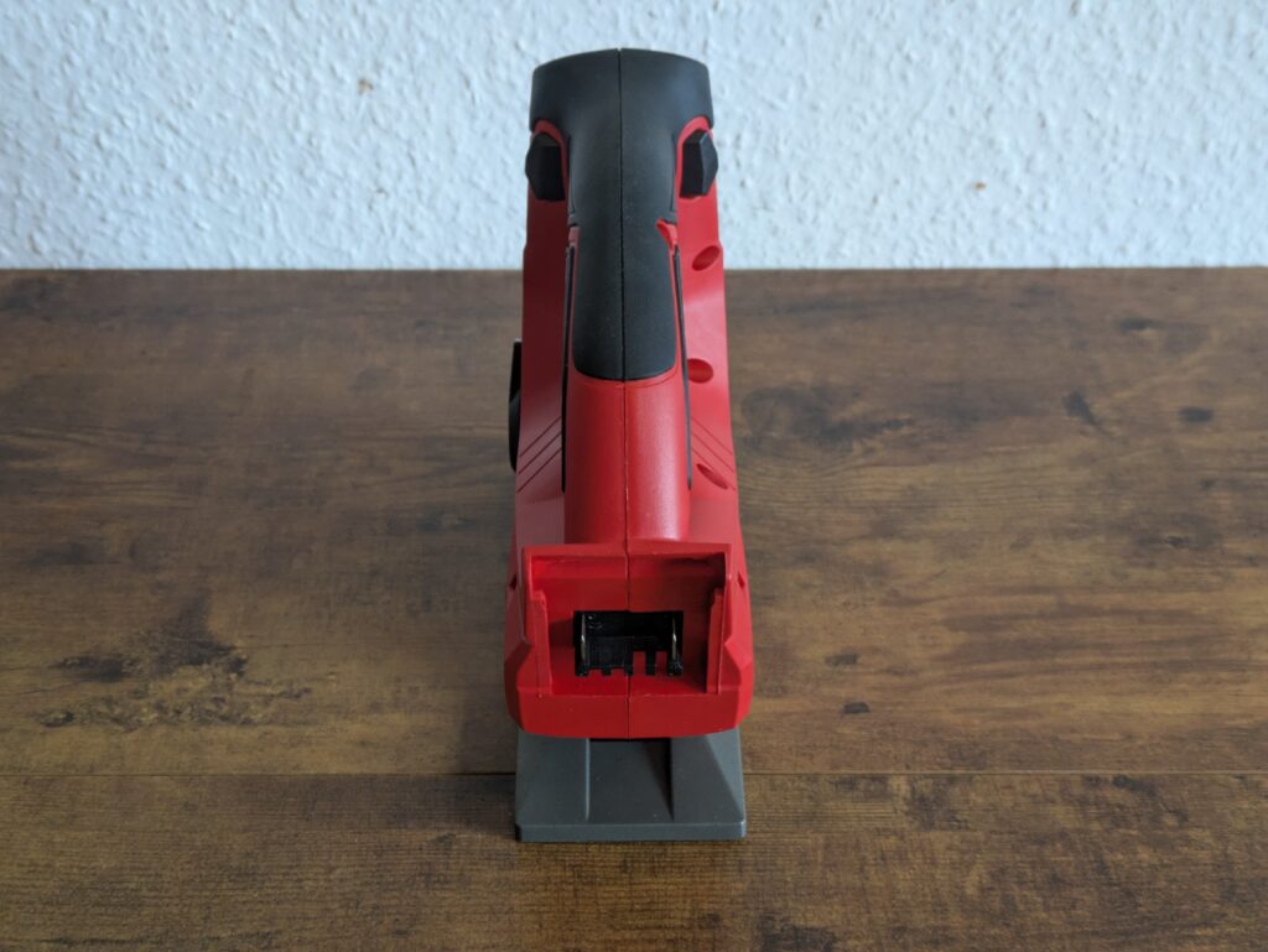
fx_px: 1869
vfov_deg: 28.6
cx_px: 634
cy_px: 476
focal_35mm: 51
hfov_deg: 37.5
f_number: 1.89
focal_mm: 5.43
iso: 240
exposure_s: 1/25
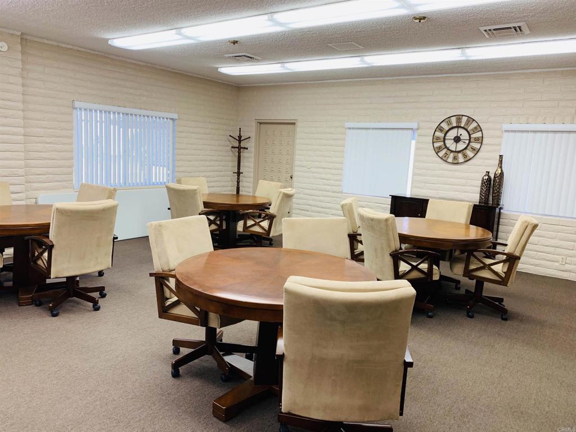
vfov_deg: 53.1
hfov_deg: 67.3
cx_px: 288
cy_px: 216
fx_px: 433
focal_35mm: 26
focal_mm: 4.25
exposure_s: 1/60
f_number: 1.8
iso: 50
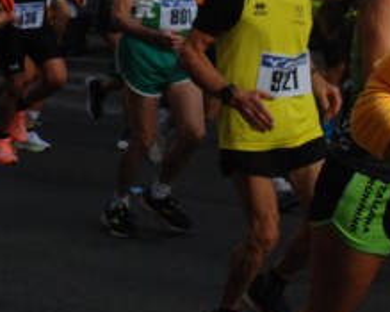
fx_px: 1696
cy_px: -1
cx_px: 164
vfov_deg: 10.4
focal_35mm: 147
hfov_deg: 13.1
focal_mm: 38
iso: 1000
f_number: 7.1
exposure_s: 1/1600
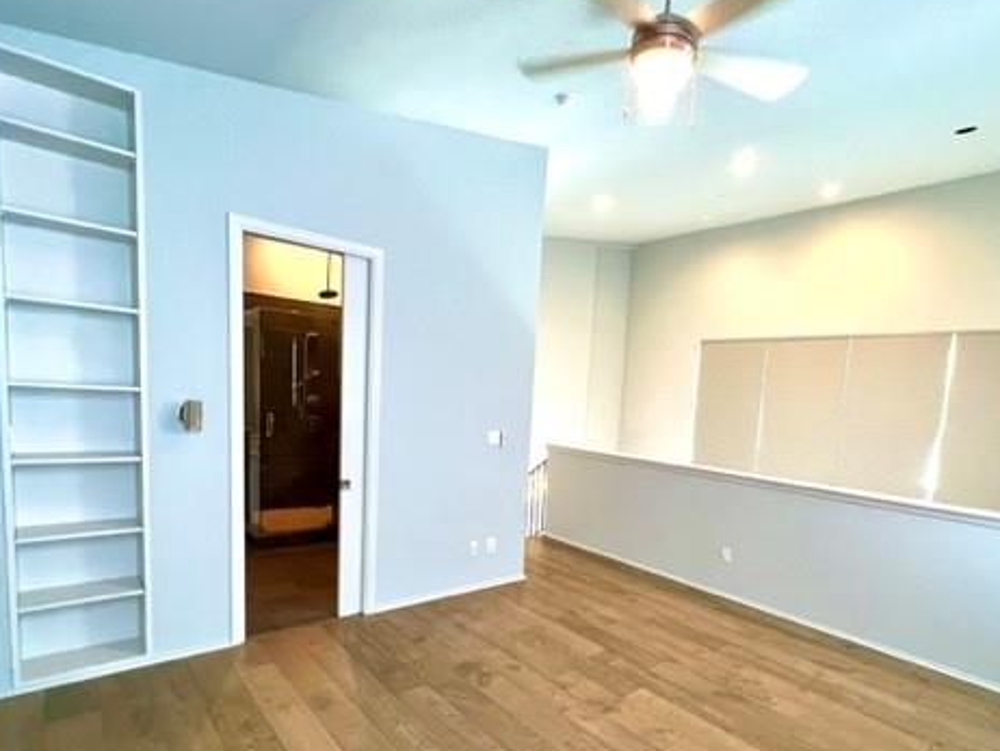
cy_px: 454
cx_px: 569
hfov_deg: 87.2
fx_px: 520
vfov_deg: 70.8
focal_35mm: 18
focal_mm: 1.57
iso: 320
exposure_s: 1/60
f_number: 1.8
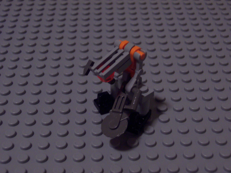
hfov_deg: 23.6
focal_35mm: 83
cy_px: 86
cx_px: 116
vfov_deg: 17.8
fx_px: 554
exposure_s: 1/8
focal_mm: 12.8
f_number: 4
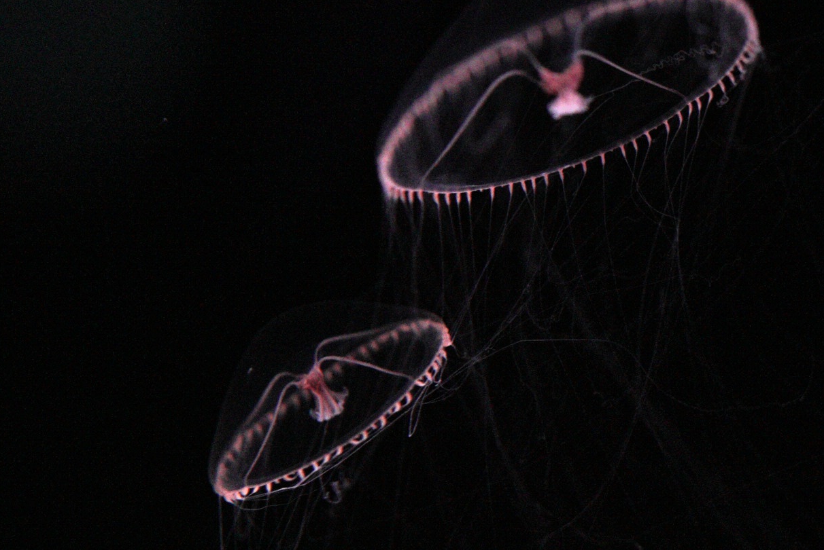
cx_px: 412
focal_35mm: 180
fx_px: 4123
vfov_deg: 7.6
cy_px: 297
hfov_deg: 11.4
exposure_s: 1/161
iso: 8000
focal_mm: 90
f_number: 3.5
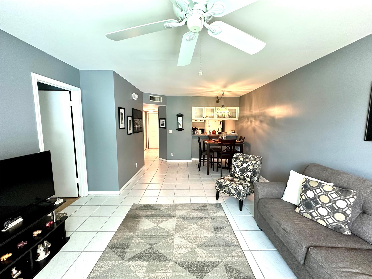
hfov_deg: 102.1
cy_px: 140
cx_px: 186
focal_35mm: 14
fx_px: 150
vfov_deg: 85.7
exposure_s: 1/60
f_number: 2.2
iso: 400
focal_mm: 2.22
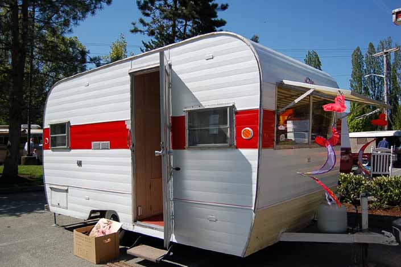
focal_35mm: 30
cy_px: 134
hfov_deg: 62.0
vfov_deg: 43.5
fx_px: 334
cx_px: 200
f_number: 3.8
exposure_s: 1/3200
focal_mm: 20
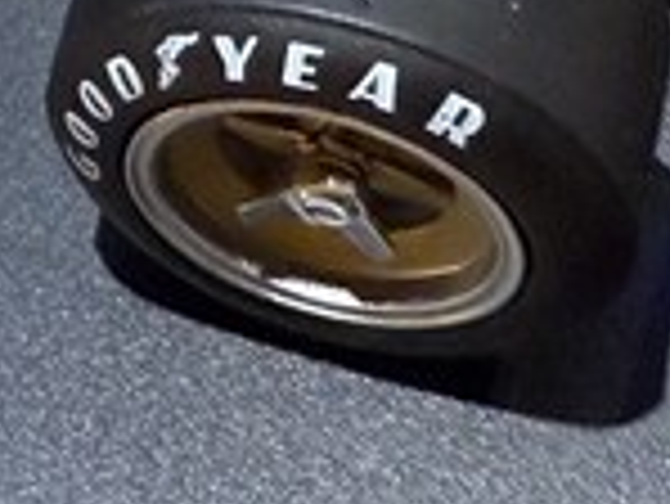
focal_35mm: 145
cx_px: -324
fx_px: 2809
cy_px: -529
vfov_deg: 9.5
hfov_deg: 12.9
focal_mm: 2.22
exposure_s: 1/60
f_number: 2.2
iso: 400
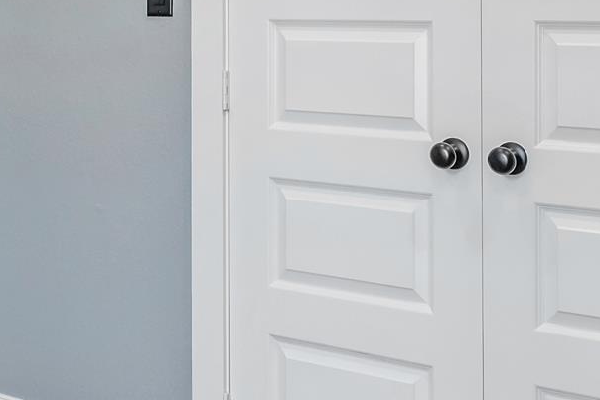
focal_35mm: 91
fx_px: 1517
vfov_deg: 14.8
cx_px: -206
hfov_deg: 20.3
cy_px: 20
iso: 800
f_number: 8
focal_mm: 22
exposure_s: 1/15
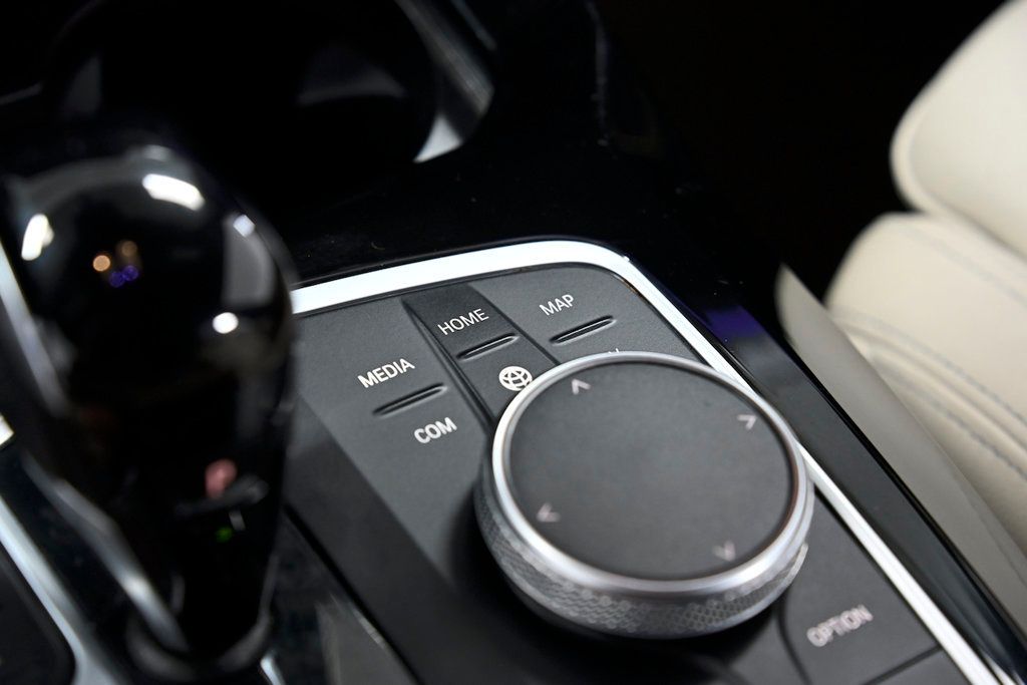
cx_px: 514
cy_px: 342
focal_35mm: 75
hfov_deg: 27.0
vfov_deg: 18.2
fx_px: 2140
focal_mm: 75
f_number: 5
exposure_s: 1/100
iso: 2000
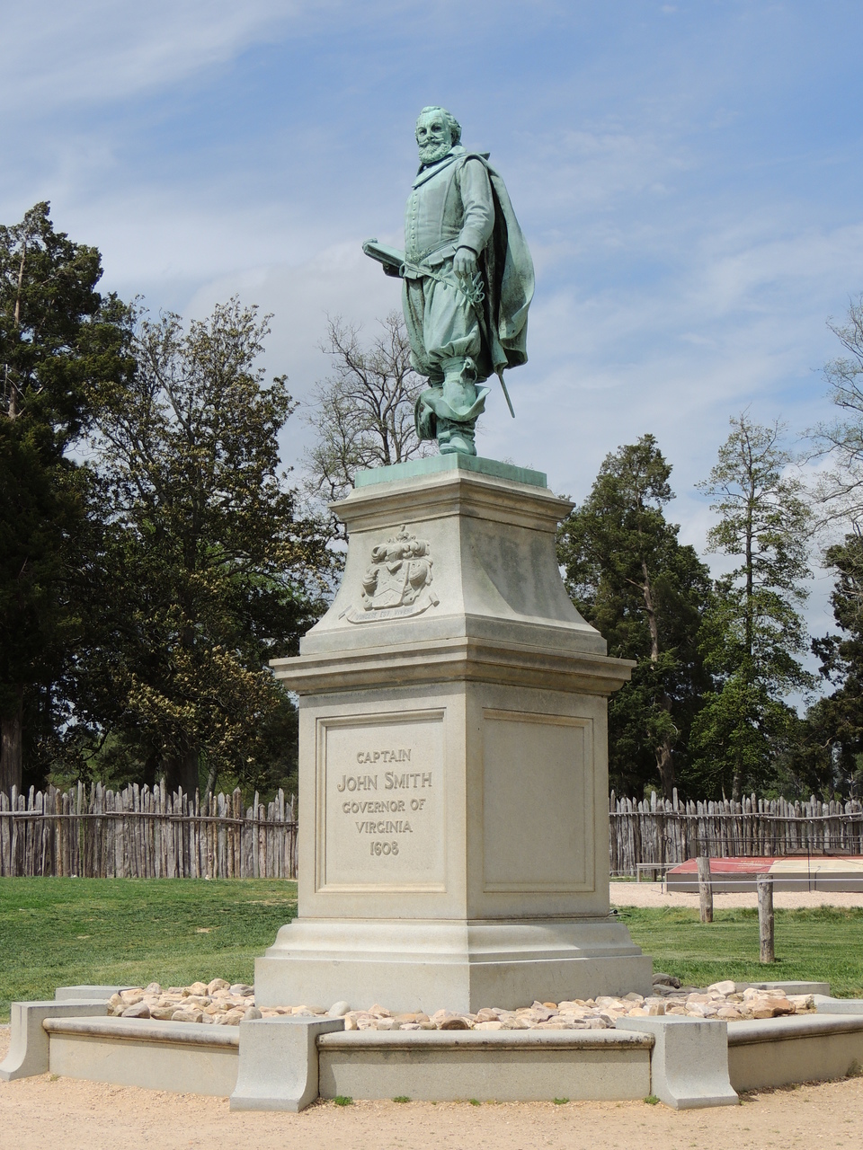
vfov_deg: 32.2
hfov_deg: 24.4
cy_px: 575
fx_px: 1994
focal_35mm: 60
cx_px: 432
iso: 100
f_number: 4.2
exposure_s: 1/1250
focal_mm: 10.7
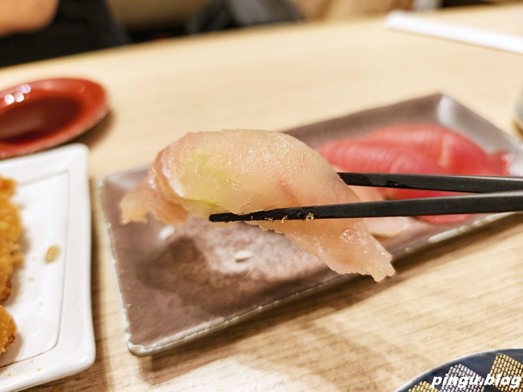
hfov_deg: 73.9
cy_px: 196
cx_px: 262
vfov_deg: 58.9
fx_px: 347
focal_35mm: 23
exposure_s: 1/904
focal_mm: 6.54
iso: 1936
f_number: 1.57
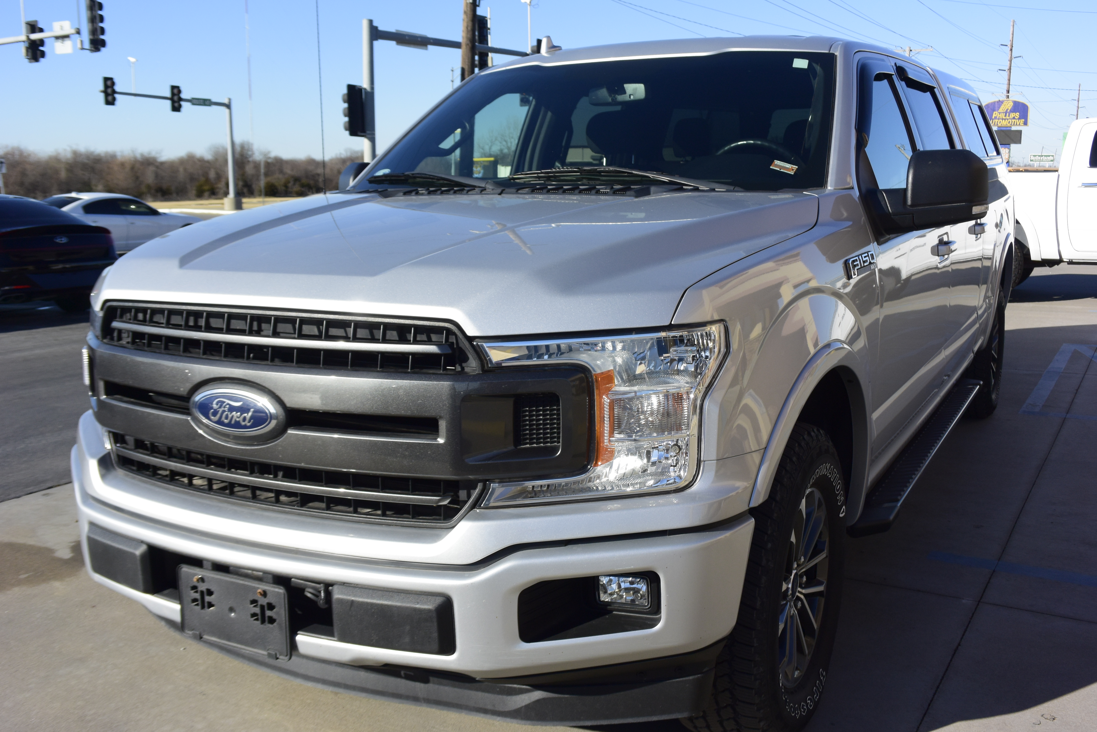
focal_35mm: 34
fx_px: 1036
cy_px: 366
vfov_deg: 38.9
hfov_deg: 55.8
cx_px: 548
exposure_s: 1/640
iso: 160
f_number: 4.5
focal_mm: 12.8
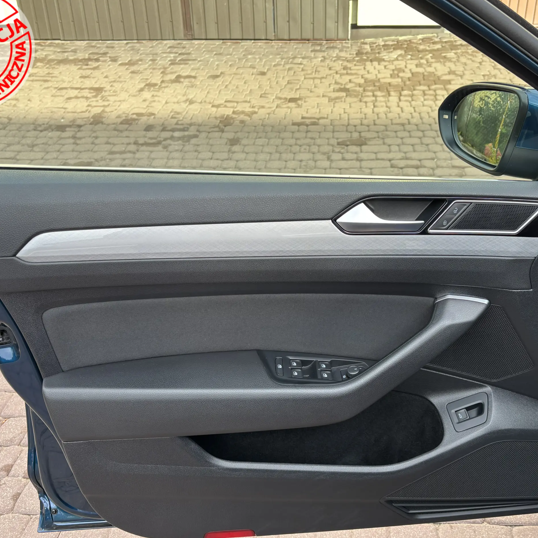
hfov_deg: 47.0
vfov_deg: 47.2
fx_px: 615
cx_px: 317
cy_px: 290
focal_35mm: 35
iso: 50
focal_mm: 5.96
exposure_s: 1/155
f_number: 1.6
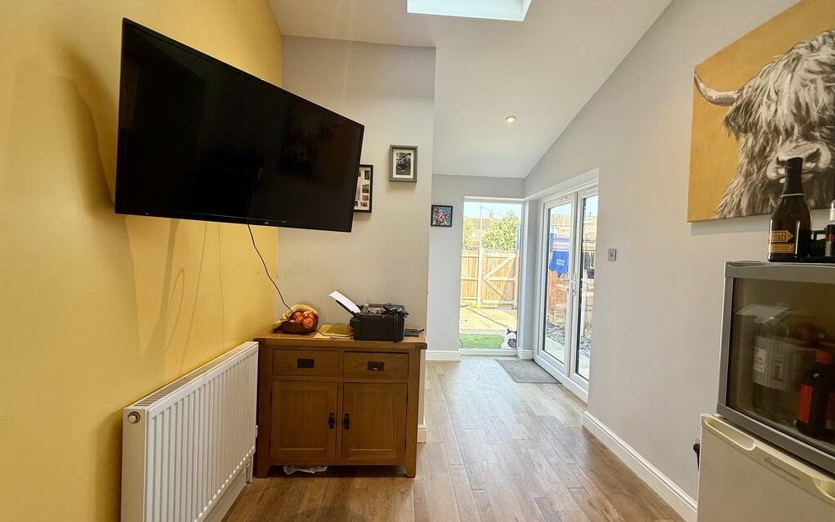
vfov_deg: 74.8
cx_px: 420
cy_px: 262
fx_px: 341
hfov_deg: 101.5
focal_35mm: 15
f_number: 2.2
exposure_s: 1/122
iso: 64
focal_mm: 2.22
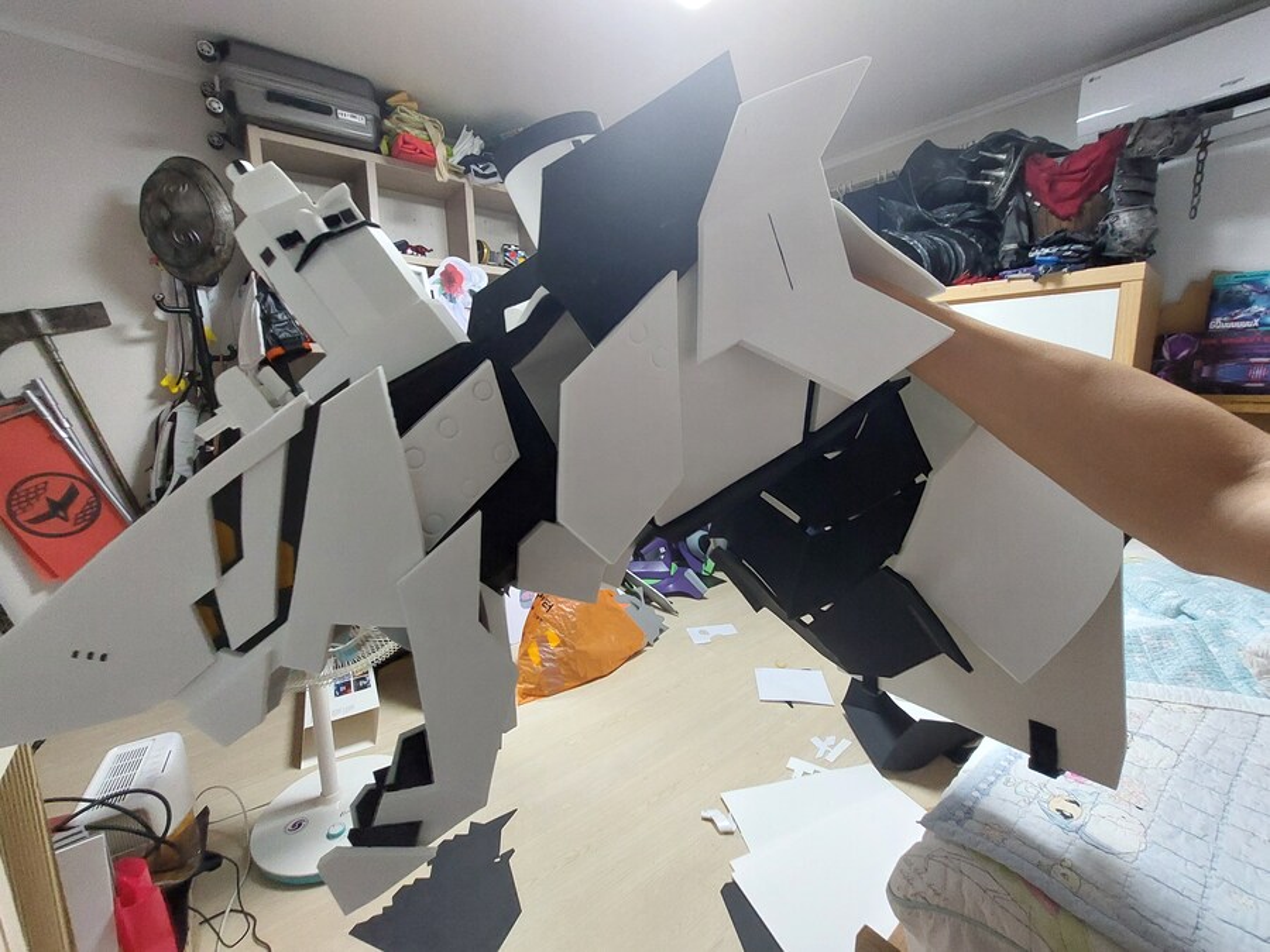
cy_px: 476
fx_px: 477
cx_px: 635
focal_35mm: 13
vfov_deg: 89.9
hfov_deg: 106.2
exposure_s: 1/60
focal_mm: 1.74
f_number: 2.2
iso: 400
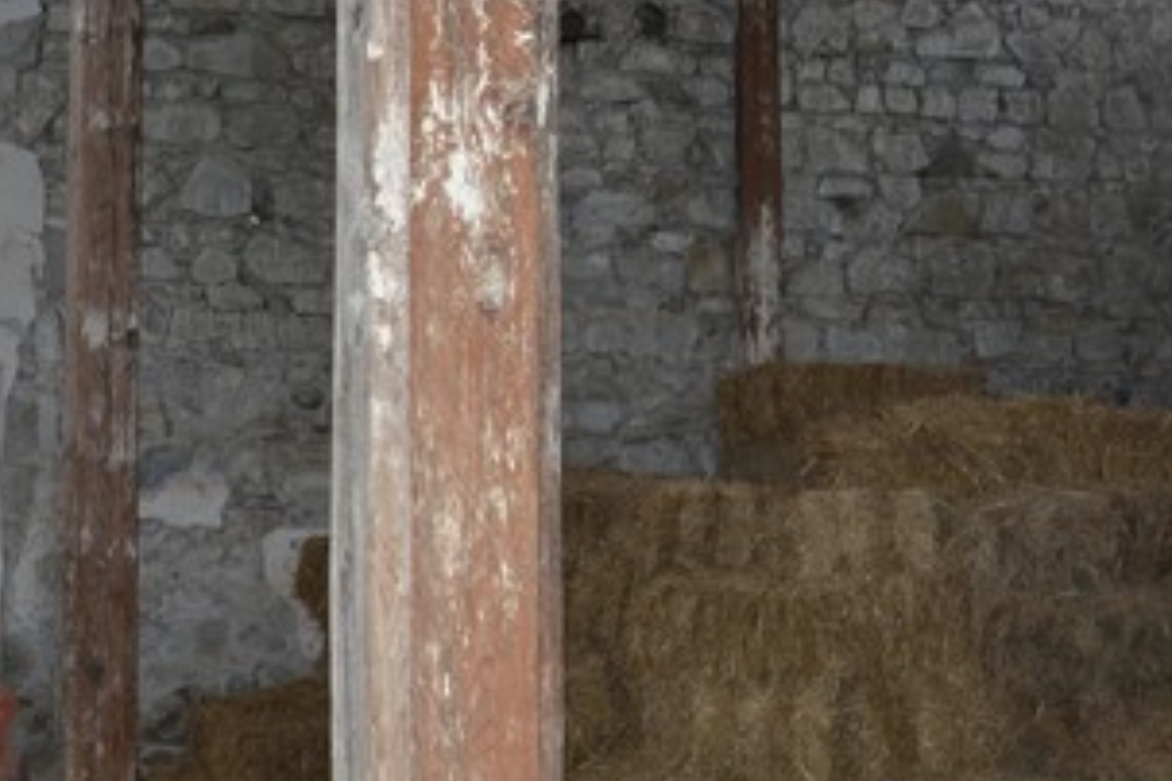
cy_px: 346
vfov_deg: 11.8
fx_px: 3780
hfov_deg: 17.6
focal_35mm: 116
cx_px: 530
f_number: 5.6
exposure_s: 1/30
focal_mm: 35
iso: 200
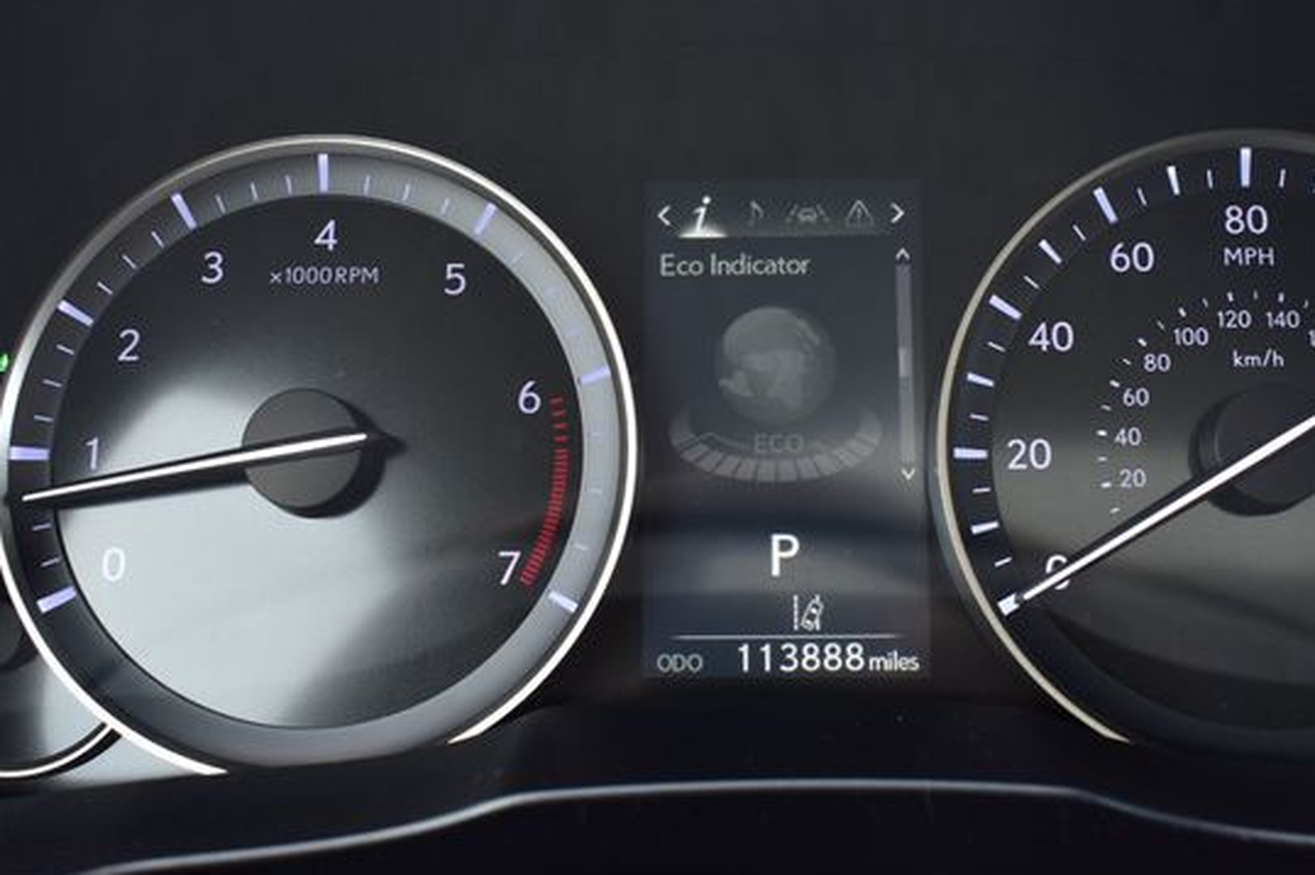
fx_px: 1628
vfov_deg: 30.1
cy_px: 386
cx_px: 699
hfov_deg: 44.0
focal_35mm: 45
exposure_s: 1/40
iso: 400
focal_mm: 25
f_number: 7.1
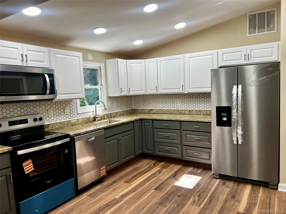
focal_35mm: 26
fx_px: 215
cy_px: 107
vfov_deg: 53.1
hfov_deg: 67.3
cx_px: 143
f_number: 1.5
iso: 32
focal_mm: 5.7
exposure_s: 1/120
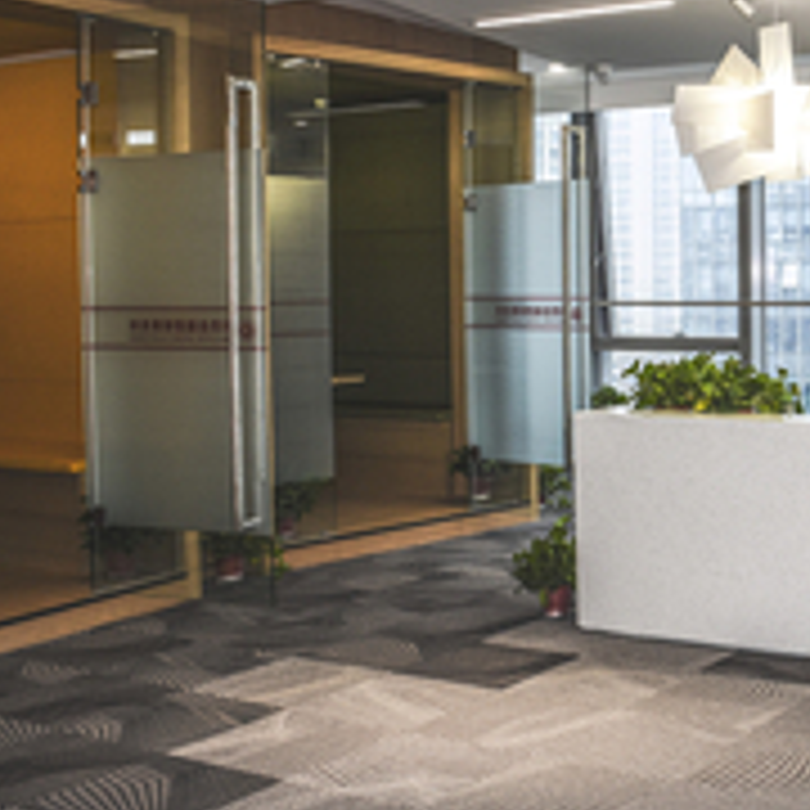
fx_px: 1350
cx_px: 837
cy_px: 324
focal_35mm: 51
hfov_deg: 30.7
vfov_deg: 33.3
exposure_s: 1/100
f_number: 3.5
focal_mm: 18
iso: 100
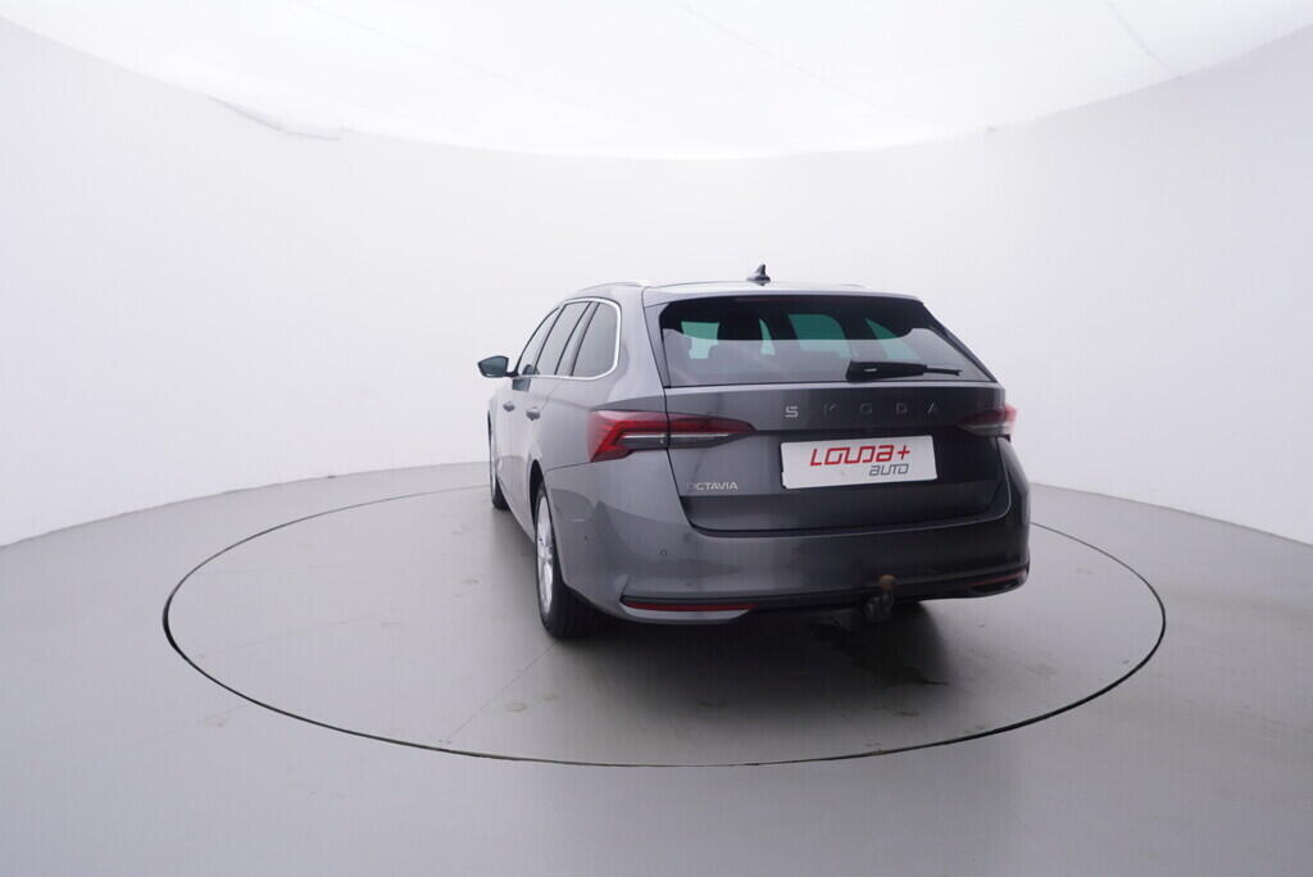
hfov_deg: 77.3
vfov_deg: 56.2
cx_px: 656
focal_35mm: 22
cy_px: 438
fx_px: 821
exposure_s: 1/80
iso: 200
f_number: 5
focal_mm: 15
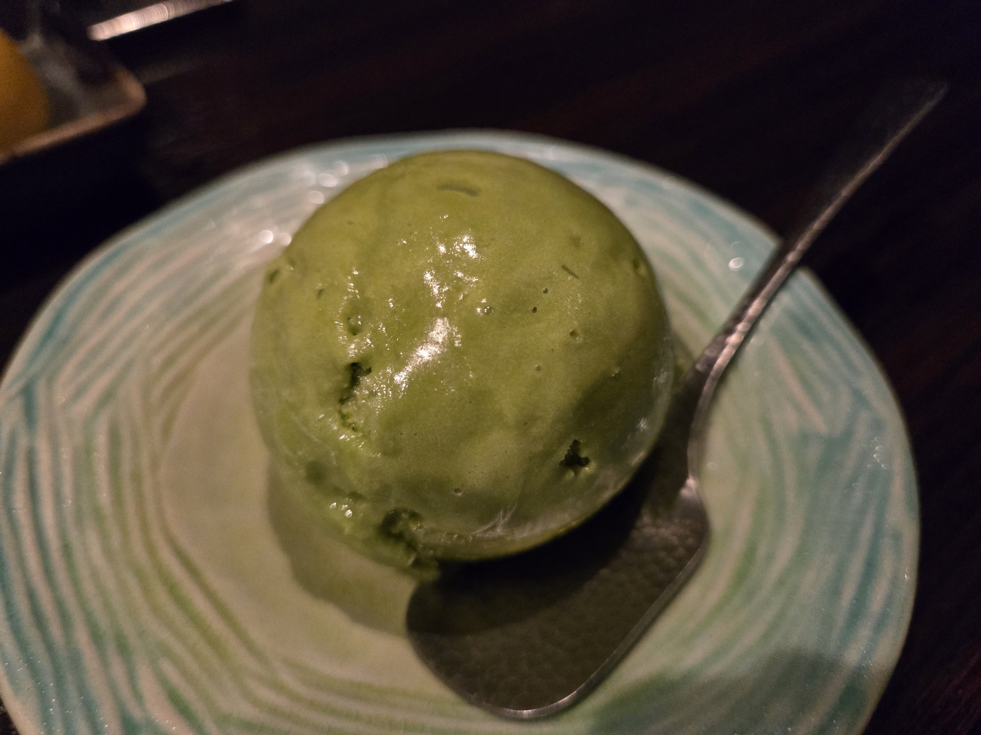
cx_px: 490
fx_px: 652
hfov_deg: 73.9
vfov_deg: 58.9
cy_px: 368
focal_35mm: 23
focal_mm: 5.4
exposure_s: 1/100
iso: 2500
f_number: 1.8
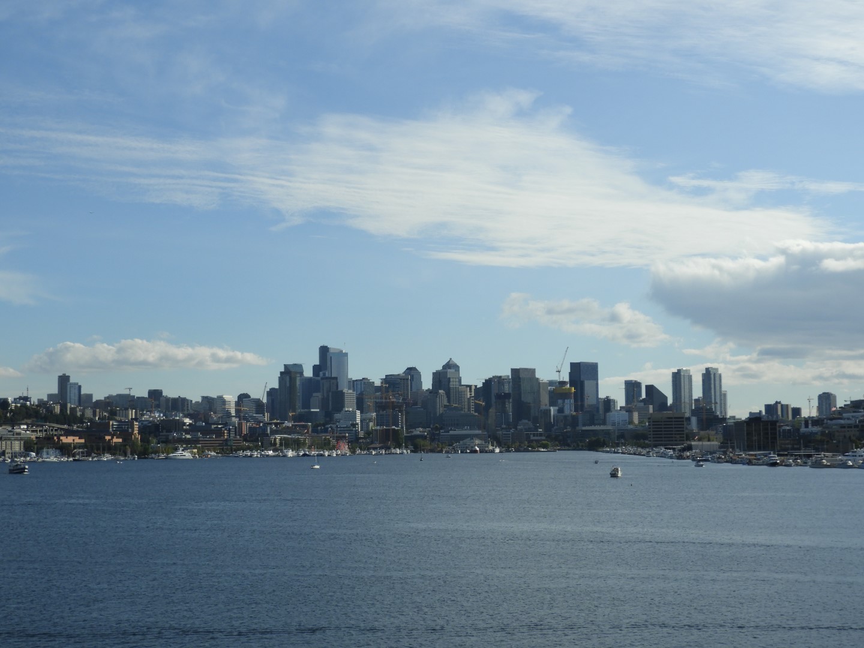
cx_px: 432
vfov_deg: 24.4
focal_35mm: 60
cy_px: 324
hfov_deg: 32.2
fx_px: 1498
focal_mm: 10.7
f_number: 4.2
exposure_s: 1/1600
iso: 100
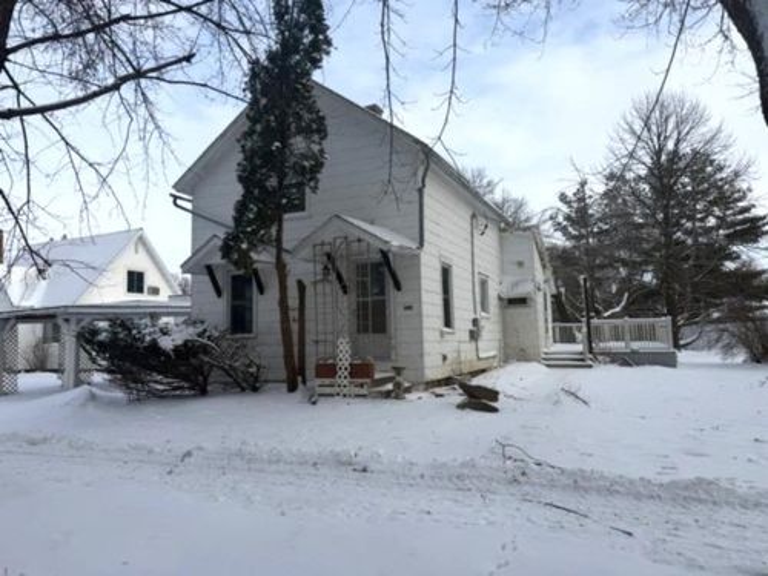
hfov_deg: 71.6
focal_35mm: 24
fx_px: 532
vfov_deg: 56.8
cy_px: 288
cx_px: 384
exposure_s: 1/5319
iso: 80
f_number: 1.78
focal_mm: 6.76
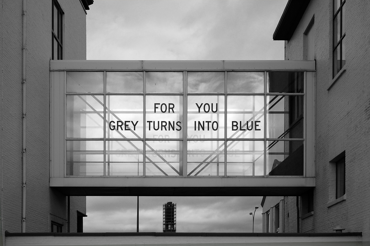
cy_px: 123
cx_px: 185
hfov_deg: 24.6
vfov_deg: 16.5
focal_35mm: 82
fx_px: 847
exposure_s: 1/1250
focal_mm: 55
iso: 200
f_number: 5.6
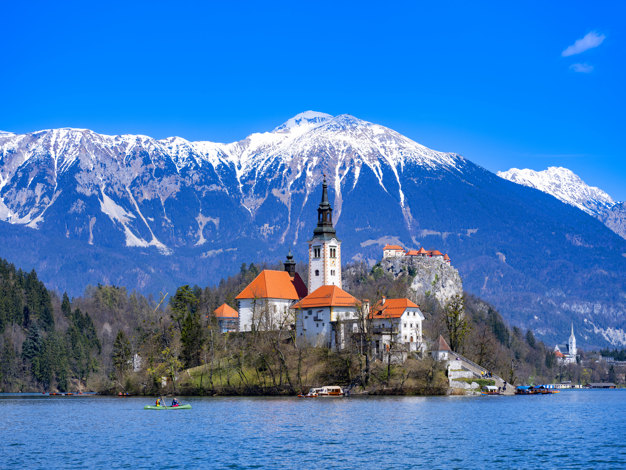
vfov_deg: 16.4
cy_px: 235
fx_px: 1628
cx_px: 313
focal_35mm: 90
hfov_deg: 21.8
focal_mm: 113.3
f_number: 8
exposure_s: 1/160
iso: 100
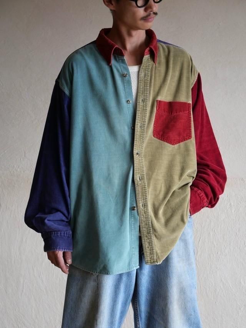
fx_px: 872
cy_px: 164
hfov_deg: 16.1
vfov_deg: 21.3
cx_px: 123
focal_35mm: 92
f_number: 3.9
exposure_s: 1/100
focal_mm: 46
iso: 800
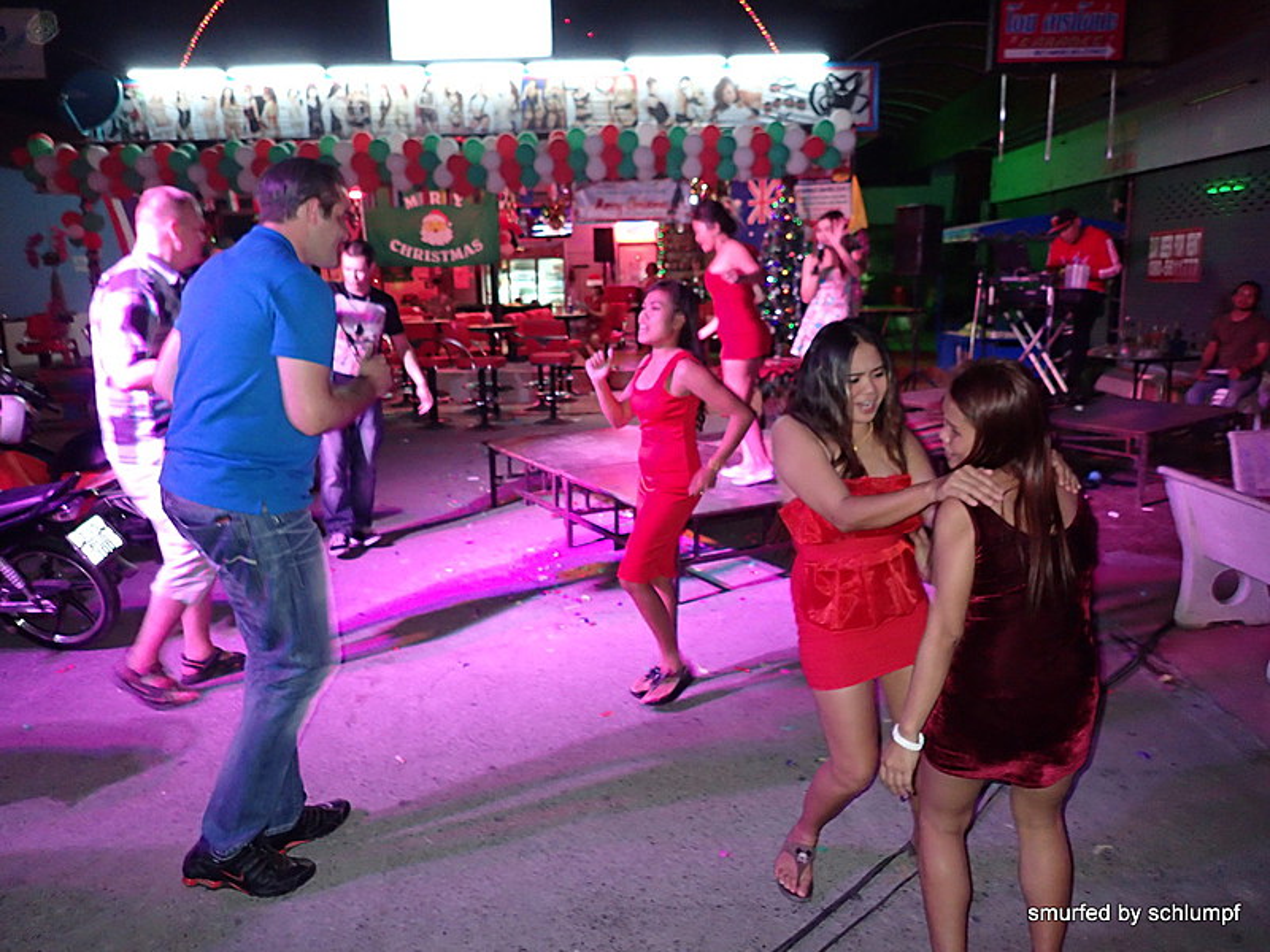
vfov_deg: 54.9
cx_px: 635
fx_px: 917
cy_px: 476
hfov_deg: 69.4
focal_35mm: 25
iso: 500
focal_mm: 4.5
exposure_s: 1/30
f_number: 2
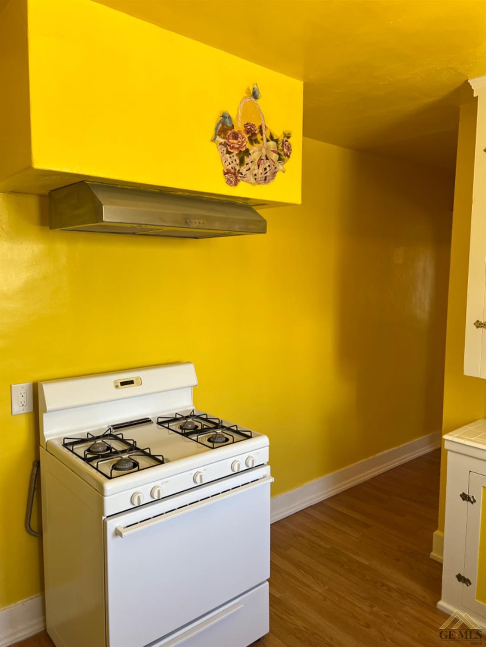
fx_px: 487
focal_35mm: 26
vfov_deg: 67.3
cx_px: 243
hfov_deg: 53.1
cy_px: 324
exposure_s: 1/120
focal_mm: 5.7
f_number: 1.5
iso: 100
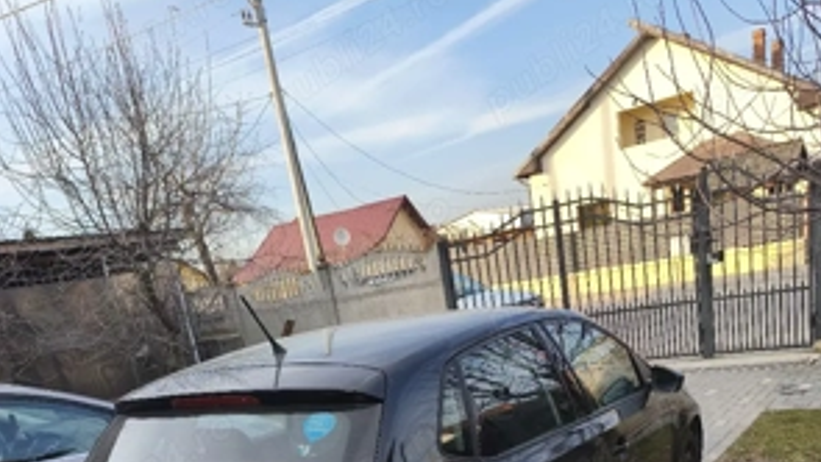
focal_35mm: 34
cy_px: 515
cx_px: 415
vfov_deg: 30.7
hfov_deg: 58.0
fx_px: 740
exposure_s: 1/303
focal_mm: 6.14
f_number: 1.65
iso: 50
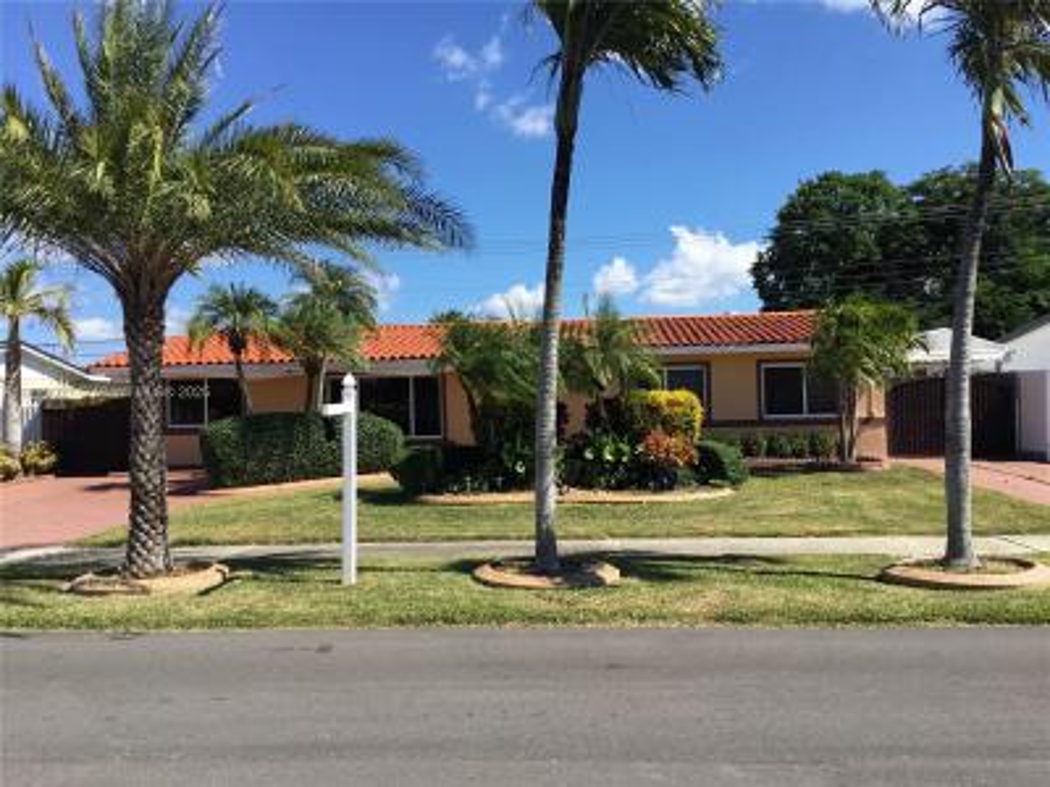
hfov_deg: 58.4
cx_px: 525
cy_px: 394
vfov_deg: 45.4
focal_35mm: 31
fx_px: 940
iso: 25
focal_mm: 3.3
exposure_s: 1/1116
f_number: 2.4
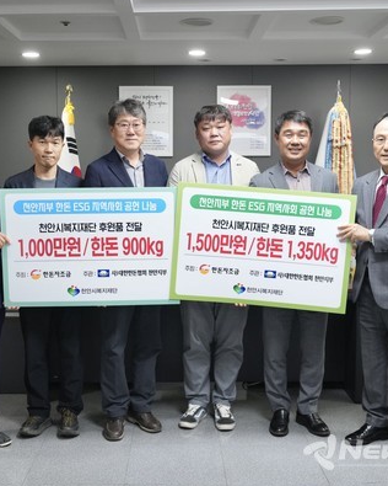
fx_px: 675
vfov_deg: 39.5
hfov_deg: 32.1
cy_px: 242
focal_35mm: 47
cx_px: 174
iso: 2500
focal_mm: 33
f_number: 4
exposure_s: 1/250
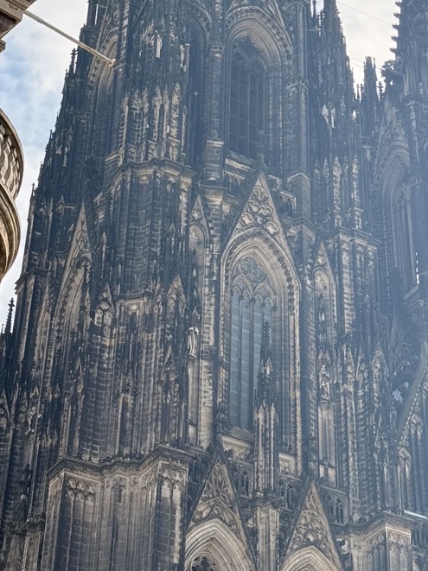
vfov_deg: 20.6
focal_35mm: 93
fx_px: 1535
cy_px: 40
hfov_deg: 15.9
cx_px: 276
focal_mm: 6.76
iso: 100
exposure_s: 1/2415
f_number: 1.78
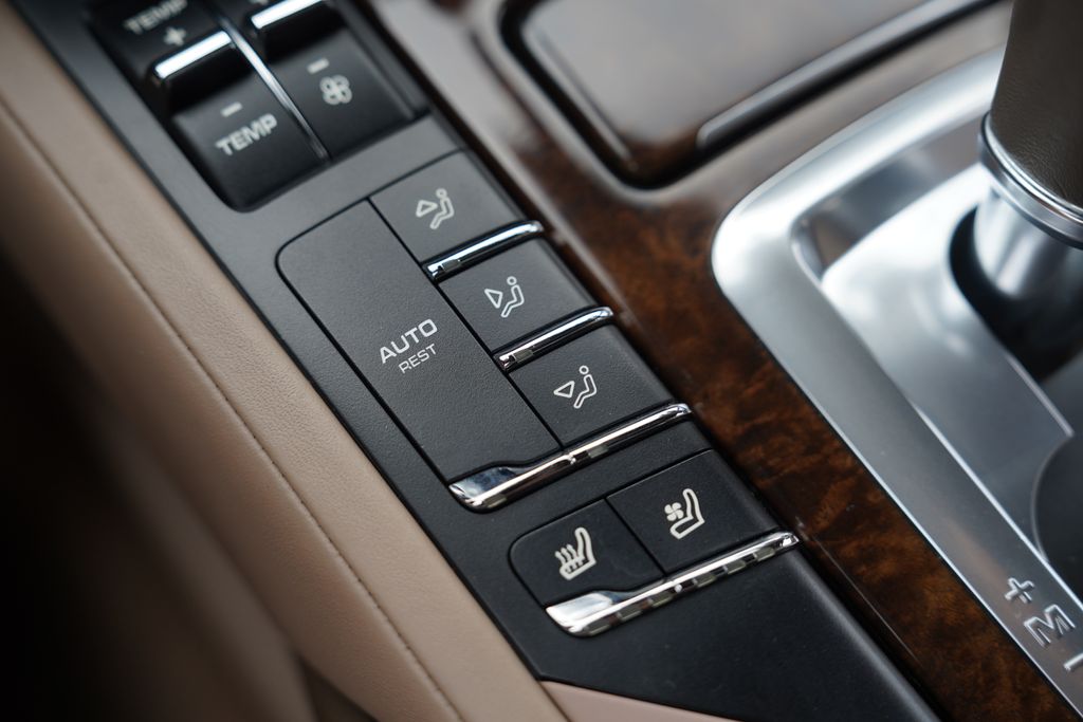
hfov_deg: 42.7
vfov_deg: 29.3
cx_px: 542
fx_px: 1384
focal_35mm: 46
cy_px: 361
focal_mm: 46
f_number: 3.2
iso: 100
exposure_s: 1/60
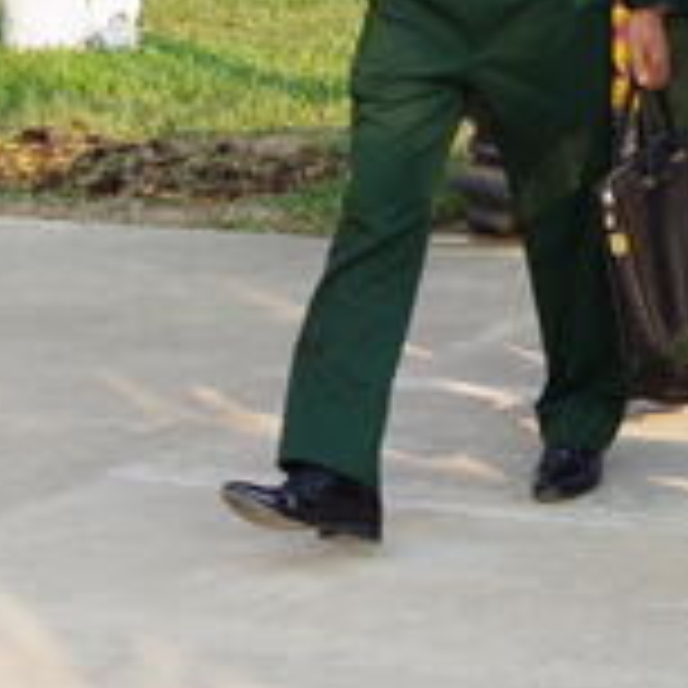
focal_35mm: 146
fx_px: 3283
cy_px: -110
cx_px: 1048
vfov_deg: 11.7
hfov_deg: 11.4
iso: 200
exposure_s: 1/160
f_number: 7.1
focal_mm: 21
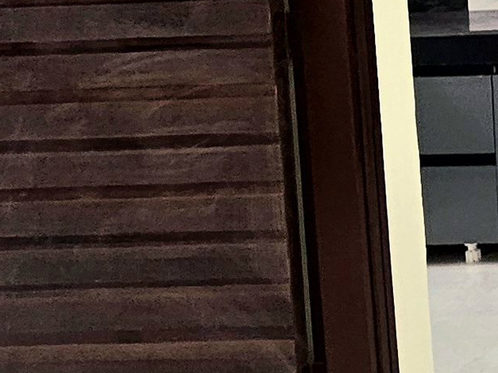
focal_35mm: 83
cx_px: 1214
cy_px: -125
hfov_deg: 14.5
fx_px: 1194
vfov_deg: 16.7
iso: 100
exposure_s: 1/50
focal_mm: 2.2
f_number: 2.2
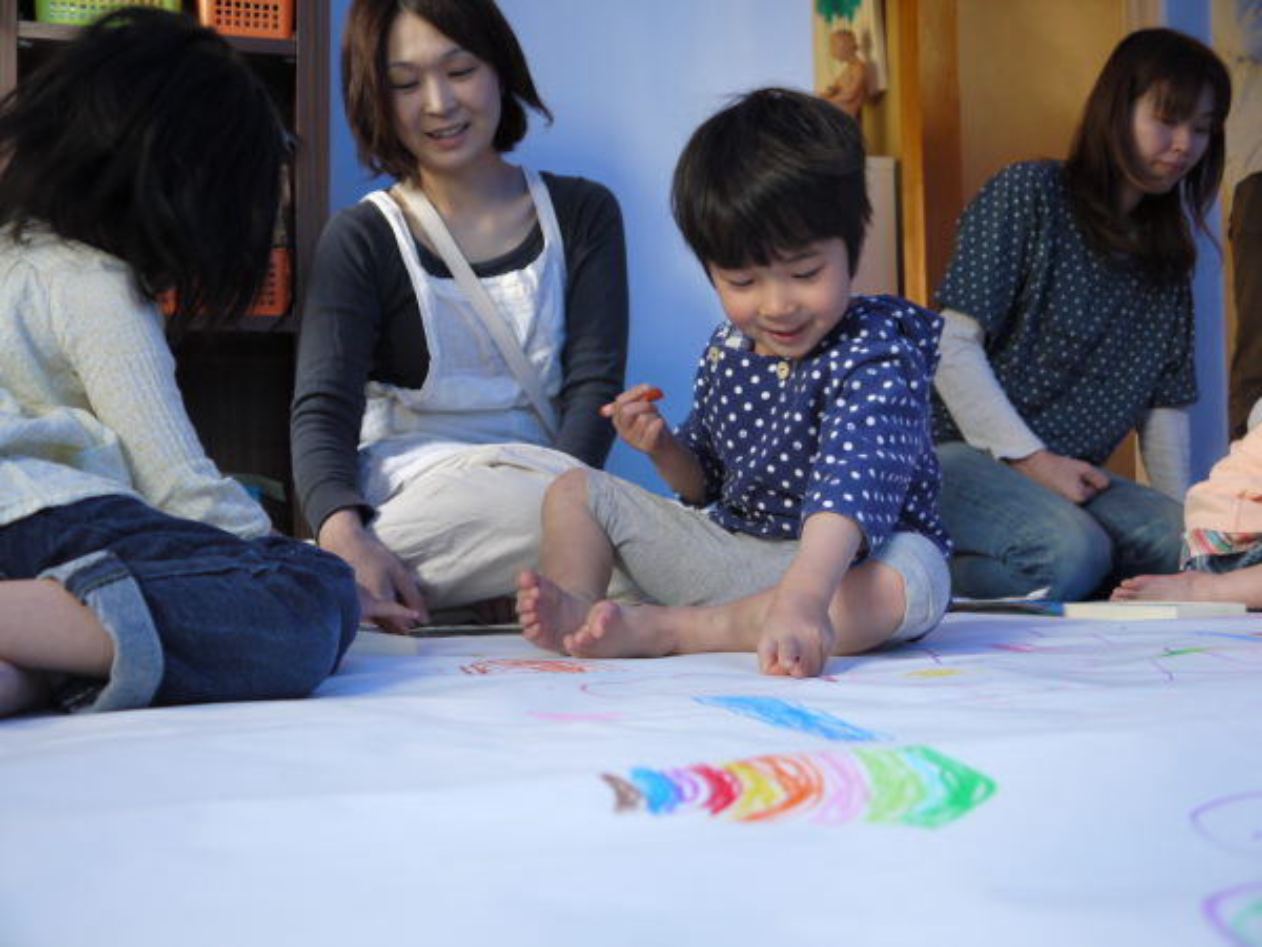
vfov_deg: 34.3
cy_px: 474
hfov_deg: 44.8
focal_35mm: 42
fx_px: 1531
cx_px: 631
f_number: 4.3
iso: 400
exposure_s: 1/30
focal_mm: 21
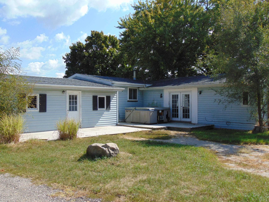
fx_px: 256
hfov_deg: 55.4
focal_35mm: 33
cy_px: 101
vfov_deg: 42.9
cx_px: 134
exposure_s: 1/800
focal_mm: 5.8
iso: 80
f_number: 3.2
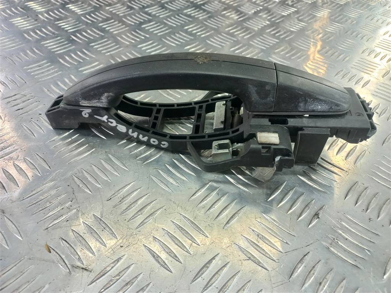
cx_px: 196
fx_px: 282
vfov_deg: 54.9
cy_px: 146
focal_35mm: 25
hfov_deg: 69.4
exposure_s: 1/50
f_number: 1.8
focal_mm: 4.6
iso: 100
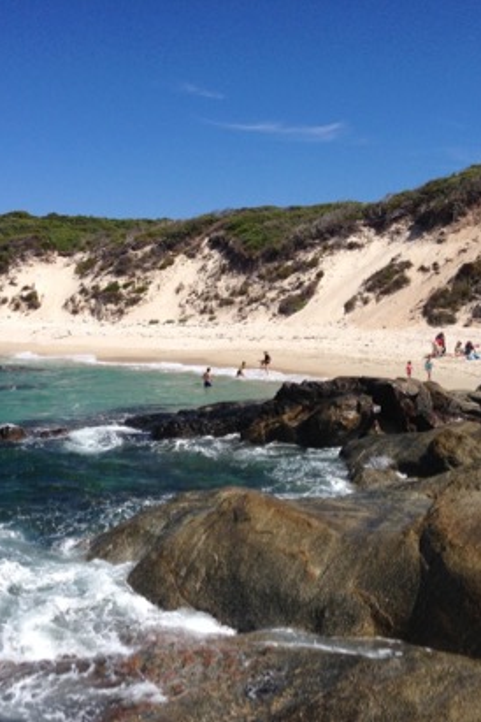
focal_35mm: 46
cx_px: 251
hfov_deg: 29.2
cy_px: 361
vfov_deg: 42.7
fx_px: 922
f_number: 2.4
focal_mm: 4.12
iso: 50
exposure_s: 1/3012
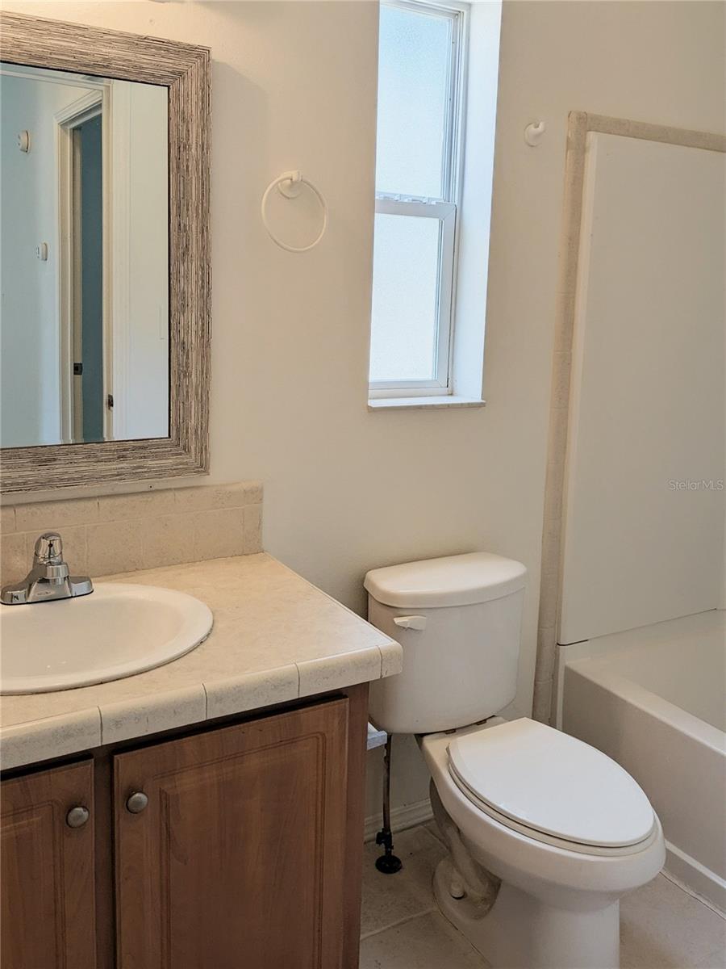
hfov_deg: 51.4
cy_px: 484
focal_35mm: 27
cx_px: 363
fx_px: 755
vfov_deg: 65.3
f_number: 1.73
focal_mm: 4.38
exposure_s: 1/229
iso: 52
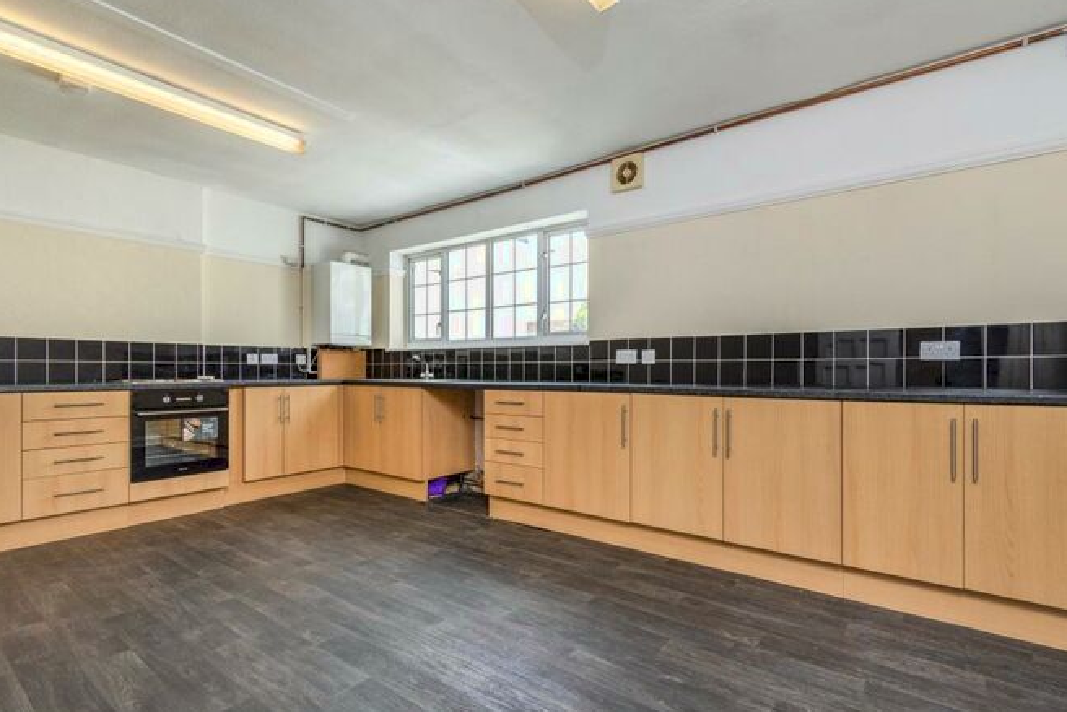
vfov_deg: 73.8
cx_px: 509
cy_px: 358
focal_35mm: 16
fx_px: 474
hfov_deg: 96.6
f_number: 7.1
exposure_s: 1/80
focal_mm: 10
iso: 400
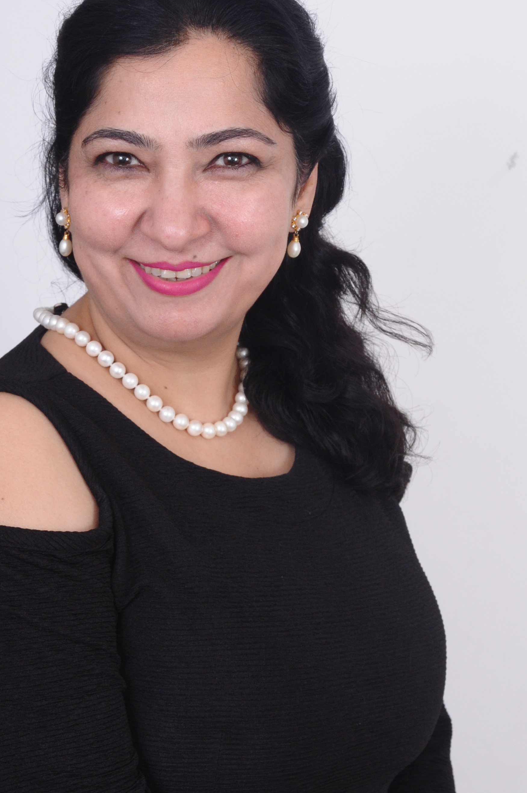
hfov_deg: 12.4
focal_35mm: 110
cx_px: 197
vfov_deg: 18.6
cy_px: 477
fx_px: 2417
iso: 400
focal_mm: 45
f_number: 6.3
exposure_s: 1/125
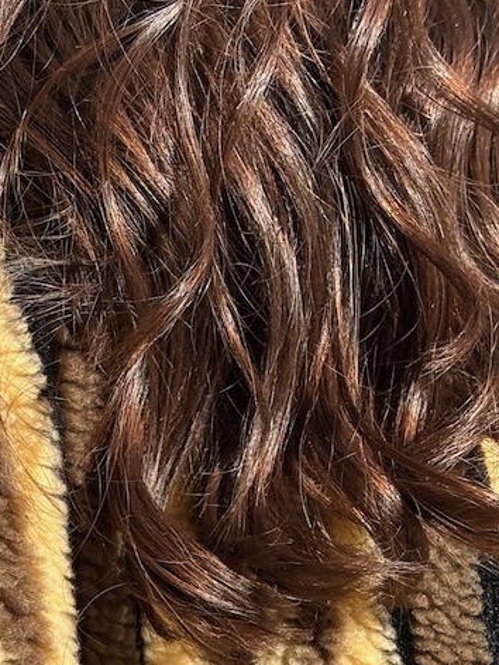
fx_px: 2710
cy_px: 747
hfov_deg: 10.3
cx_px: -176
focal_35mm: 141
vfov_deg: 13.7
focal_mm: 5.96
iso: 32
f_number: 1.6
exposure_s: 1/1616
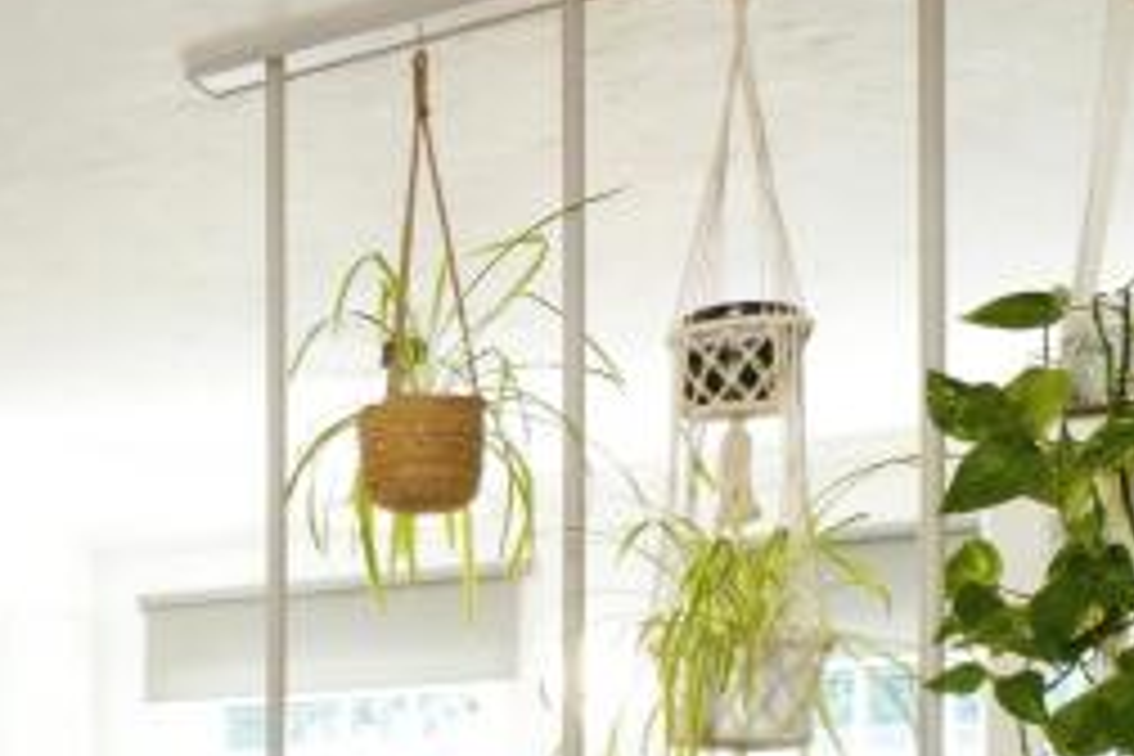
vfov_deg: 19.7
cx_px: -621
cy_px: 898
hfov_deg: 23.7
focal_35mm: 65
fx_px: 2047
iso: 800
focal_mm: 16
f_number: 9
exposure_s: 1/15
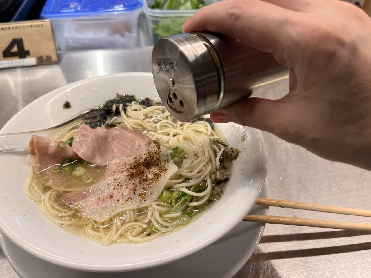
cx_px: 186
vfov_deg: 53.1
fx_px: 279
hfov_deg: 67.3
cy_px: 139
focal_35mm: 26
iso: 100
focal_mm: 5.1
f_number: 1.6
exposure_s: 1/100
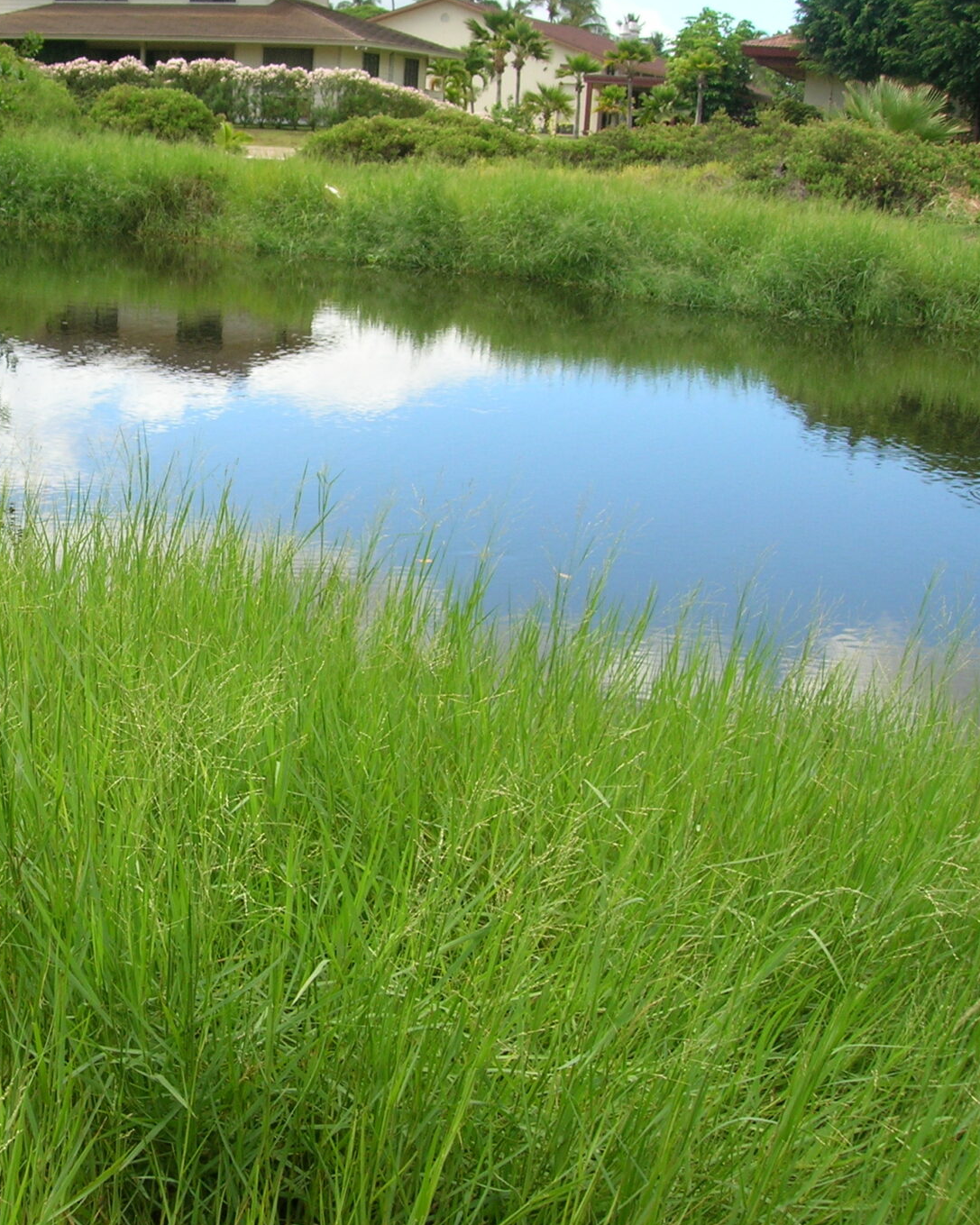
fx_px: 1813
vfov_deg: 37.3
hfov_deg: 29.2
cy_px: 631
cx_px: 131
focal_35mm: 50
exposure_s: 1/134
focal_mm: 5.7
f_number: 4.9
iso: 50
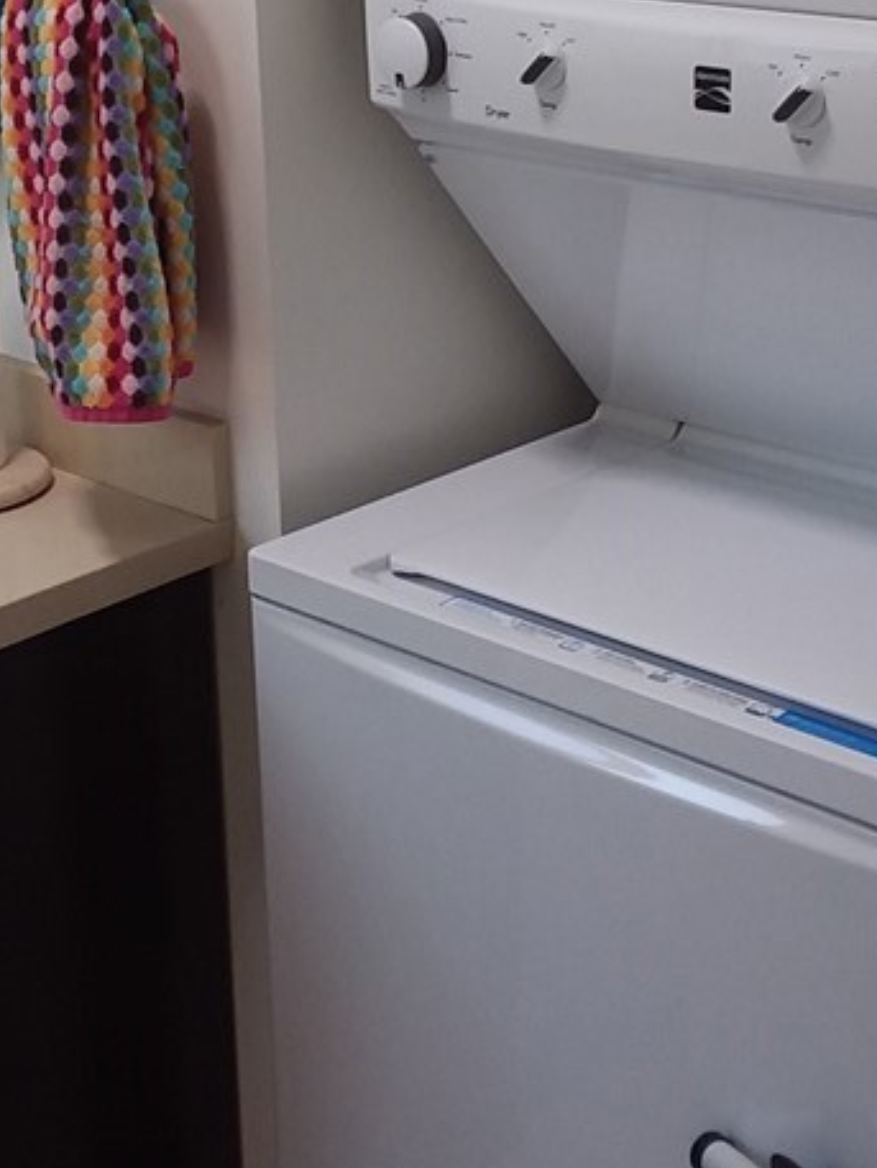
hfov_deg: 22.5
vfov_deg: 29.0
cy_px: 204
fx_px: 2195
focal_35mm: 65
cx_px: 322
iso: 50
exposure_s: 1/40
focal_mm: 2.47
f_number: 1.9
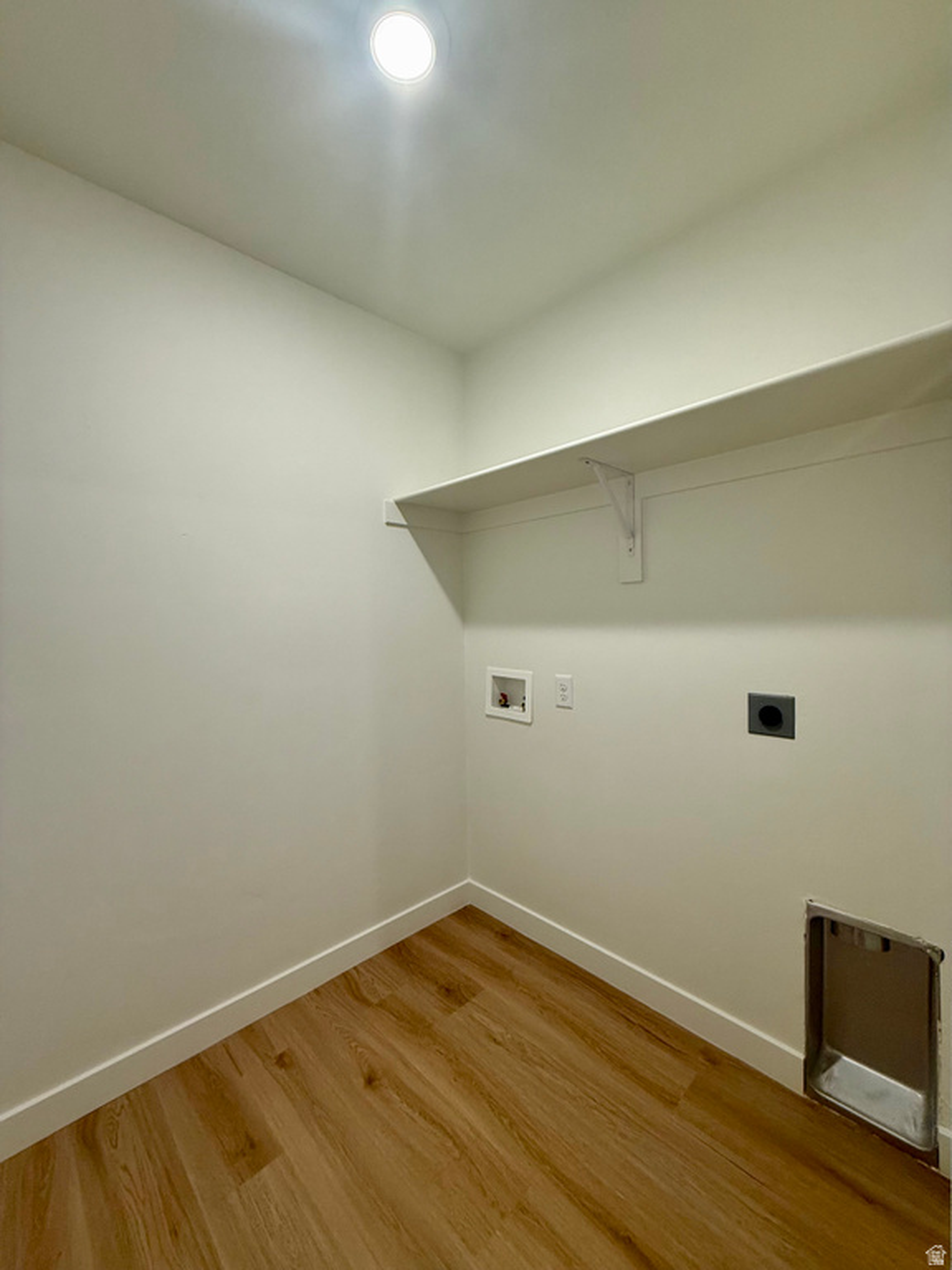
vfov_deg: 102.1
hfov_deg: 85.7
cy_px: 635
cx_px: 476
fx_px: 513
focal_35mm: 14
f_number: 2.2
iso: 200
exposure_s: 1/120
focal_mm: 2.22
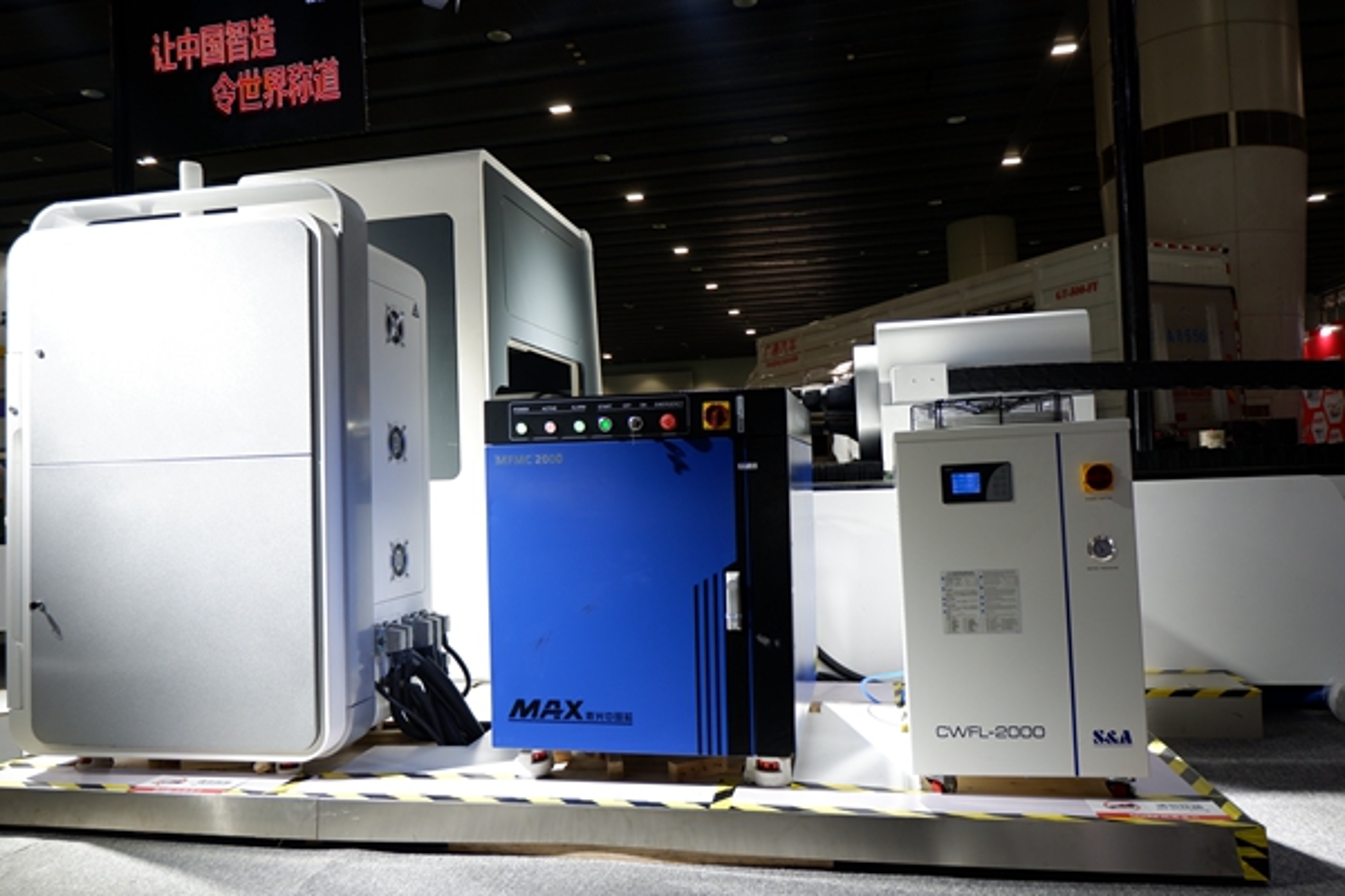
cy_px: 448
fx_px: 897
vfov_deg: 53.1
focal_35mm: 24
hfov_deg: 73.7
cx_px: 672
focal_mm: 16
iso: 200
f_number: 3.5
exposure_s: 1/90
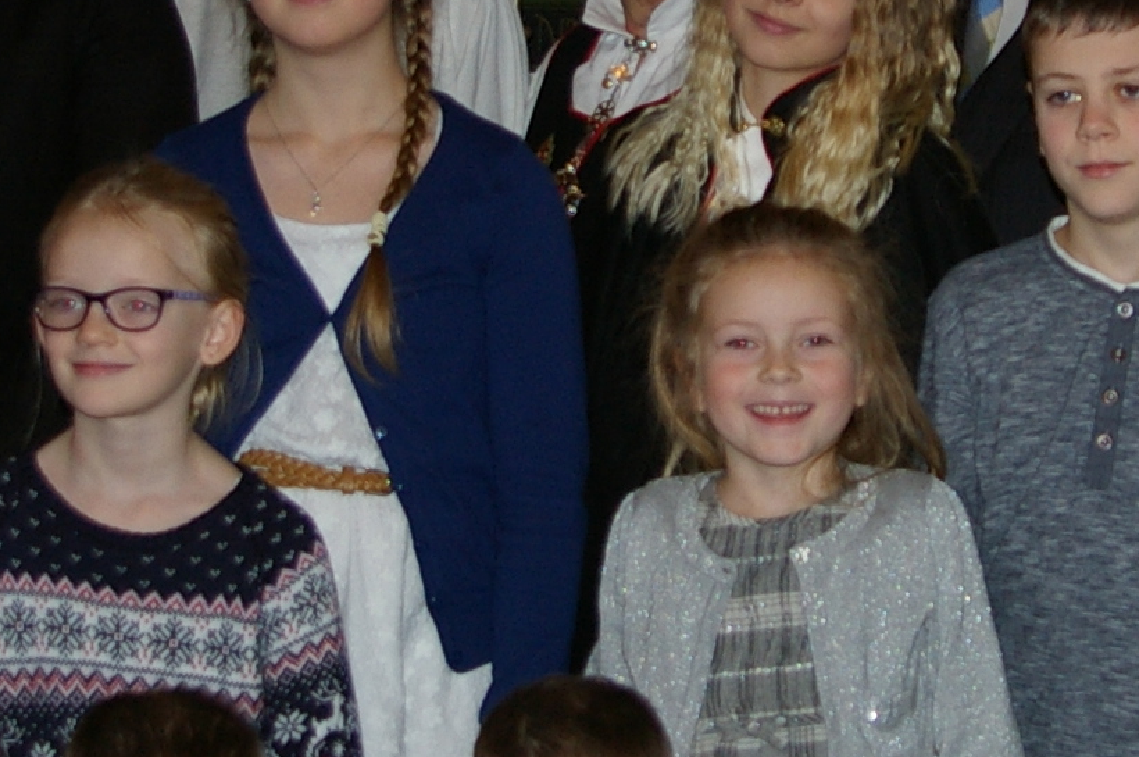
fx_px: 4867
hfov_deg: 13.3
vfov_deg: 8.9
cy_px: 215
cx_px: 921
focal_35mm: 154
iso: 200
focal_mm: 28
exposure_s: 1/45
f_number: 4
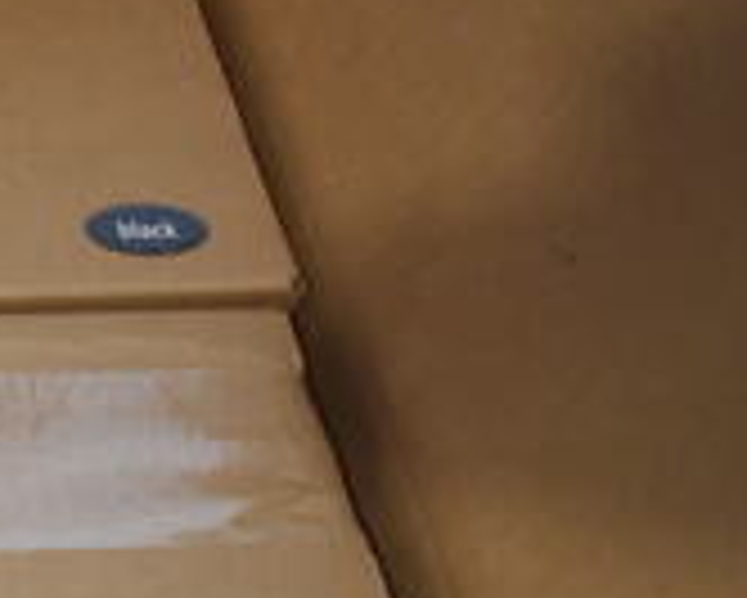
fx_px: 2057
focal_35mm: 93
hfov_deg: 16.9
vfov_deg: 16.5
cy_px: 423
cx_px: -608
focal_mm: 18
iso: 800
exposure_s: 1/60
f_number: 4.5
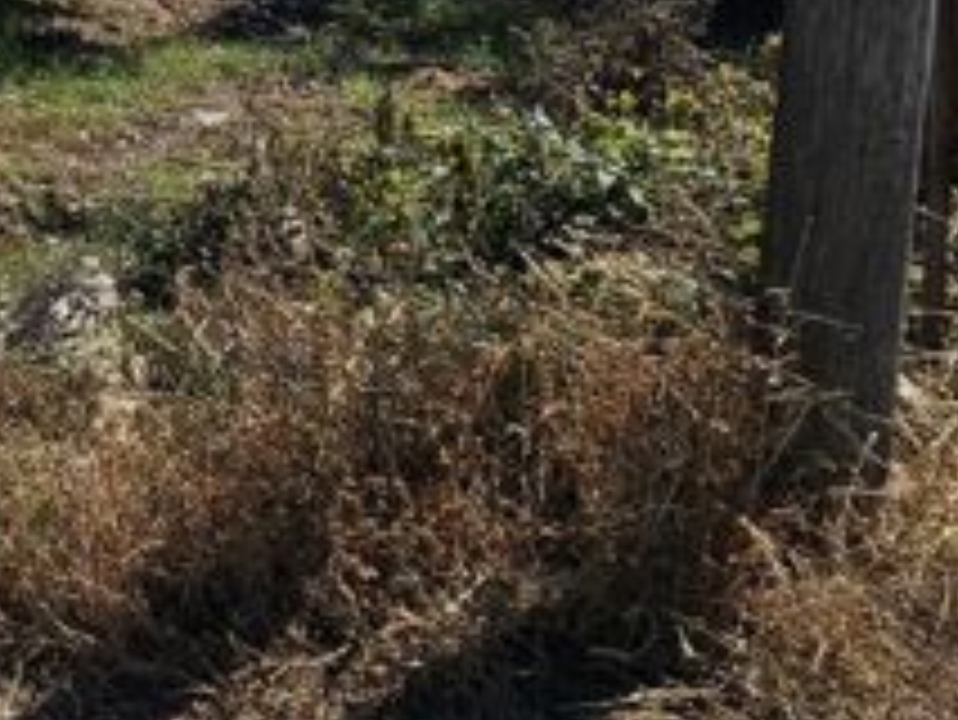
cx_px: -497
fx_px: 1191
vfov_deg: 29.1
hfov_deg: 28.0
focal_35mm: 43
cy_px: -144
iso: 50
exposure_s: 1/2913
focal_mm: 2.2
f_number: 2.2
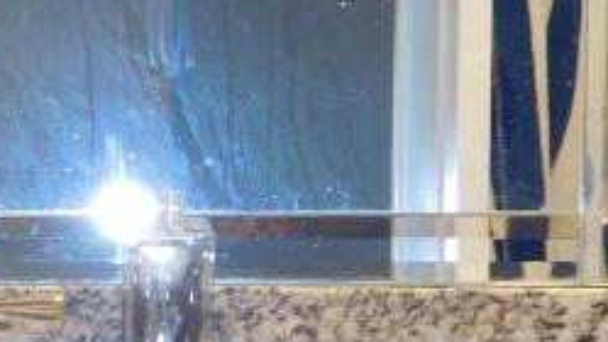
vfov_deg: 6.0
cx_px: -503
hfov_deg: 10.1
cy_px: 364
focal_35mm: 202
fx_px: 3256
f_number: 3.7
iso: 200
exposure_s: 1/30
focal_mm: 8
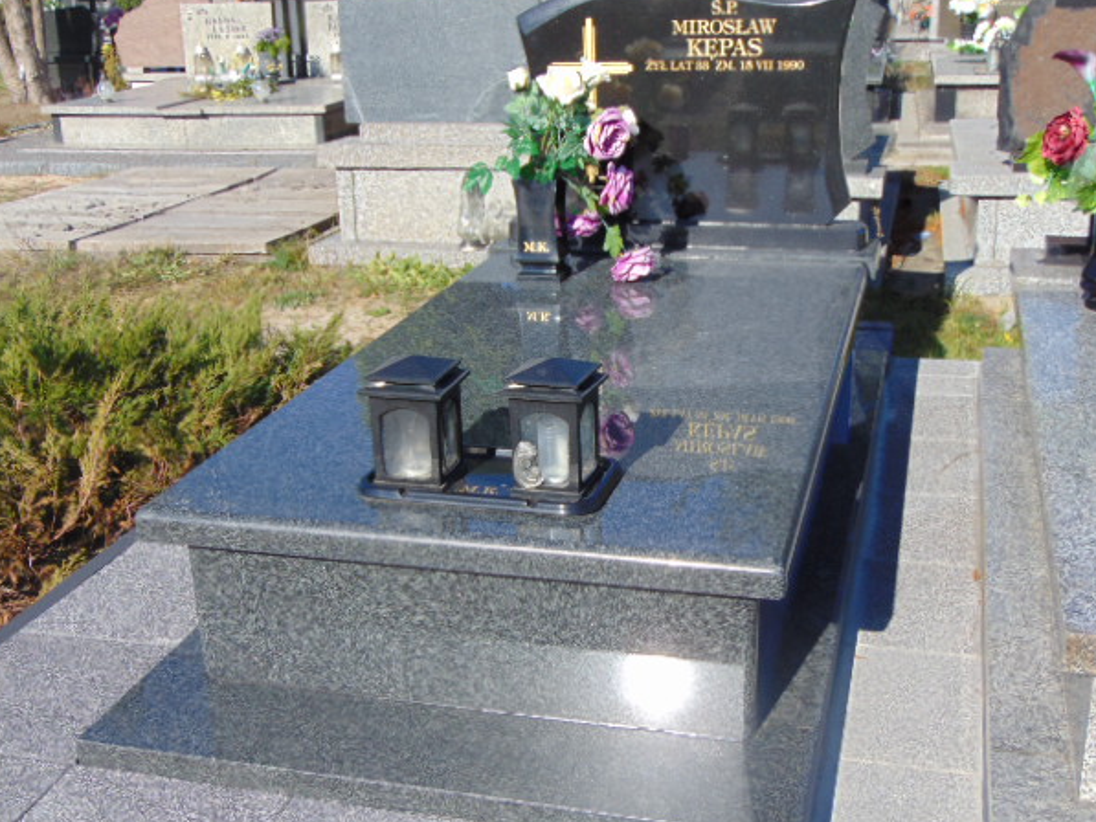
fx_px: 1425
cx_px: 562
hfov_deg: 42.1
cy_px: 400
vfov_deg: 32.2
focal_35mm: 45
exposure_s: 1/800
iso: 80
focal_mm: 7.6
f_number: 3.3
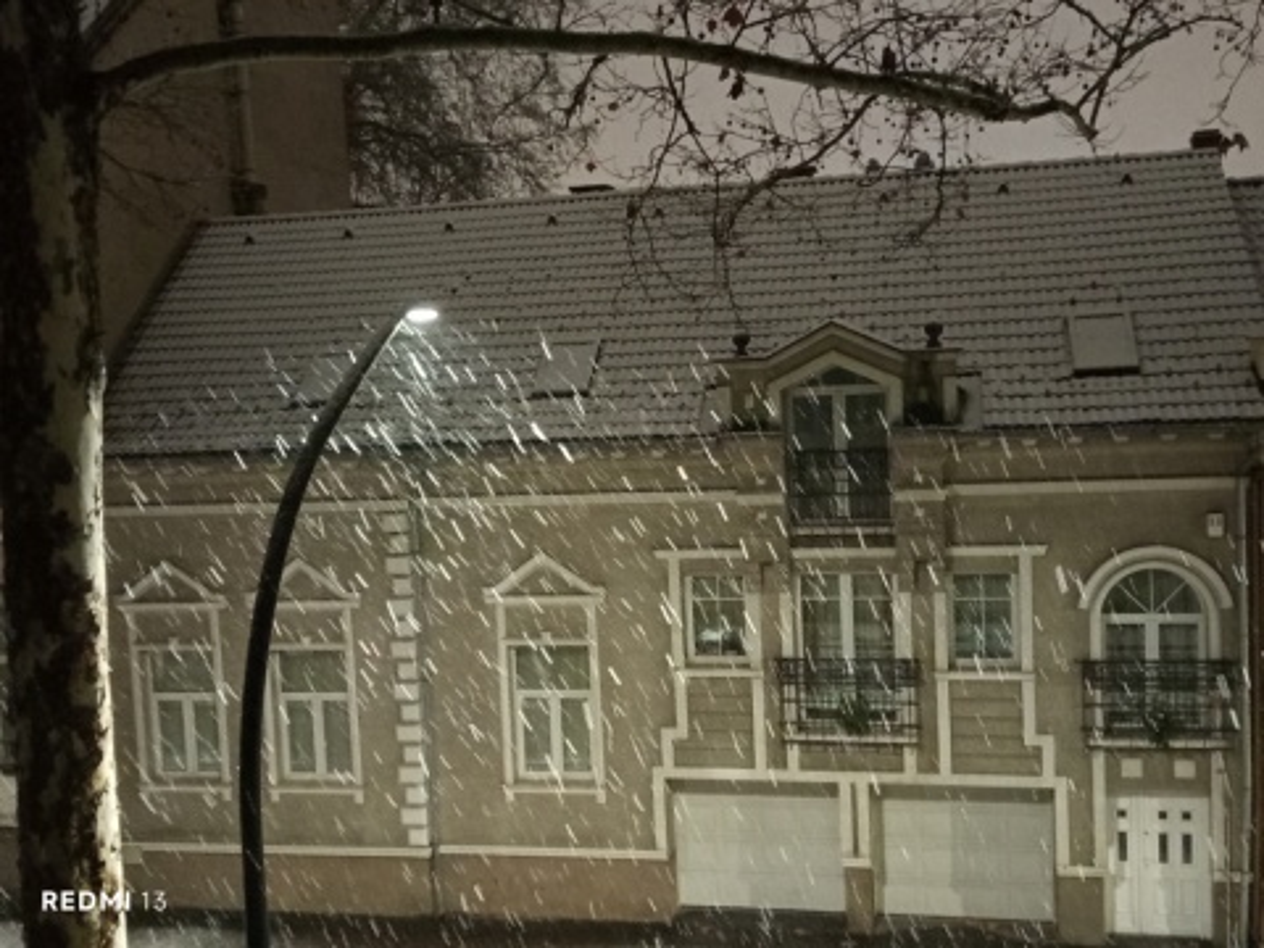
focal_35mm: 40
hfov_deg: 46.8
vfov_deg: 36.0
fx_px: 1461
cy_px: 474
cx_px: 632
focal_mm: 5.24
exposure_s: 1/14.3
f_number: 1.7
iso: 7984
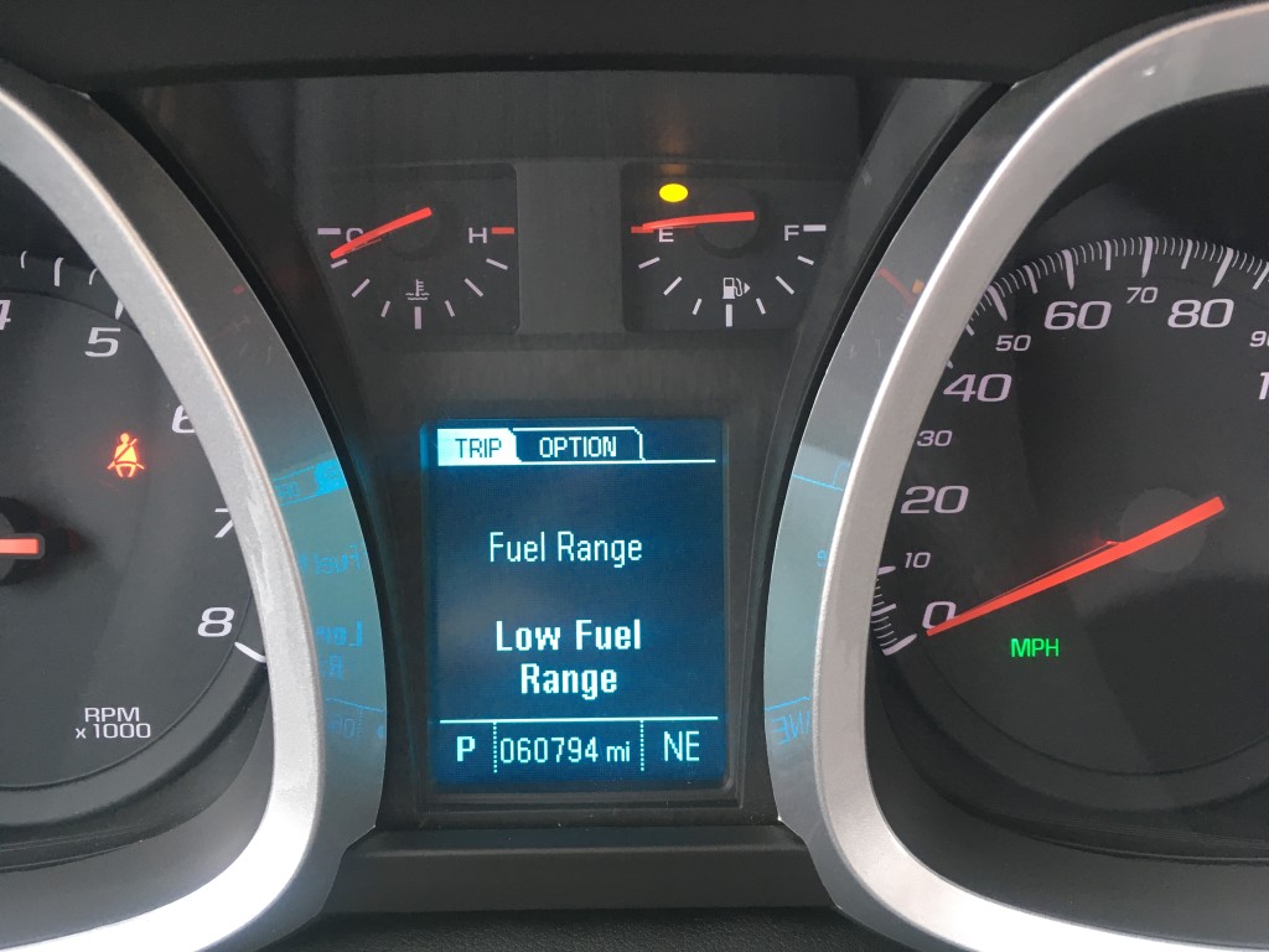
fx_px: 1063
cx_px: 634
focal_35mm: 29
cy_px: 476
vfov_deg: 48.2
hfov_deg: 61.7
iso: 64
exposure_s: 1/30
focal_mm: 4.15
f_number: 2.2
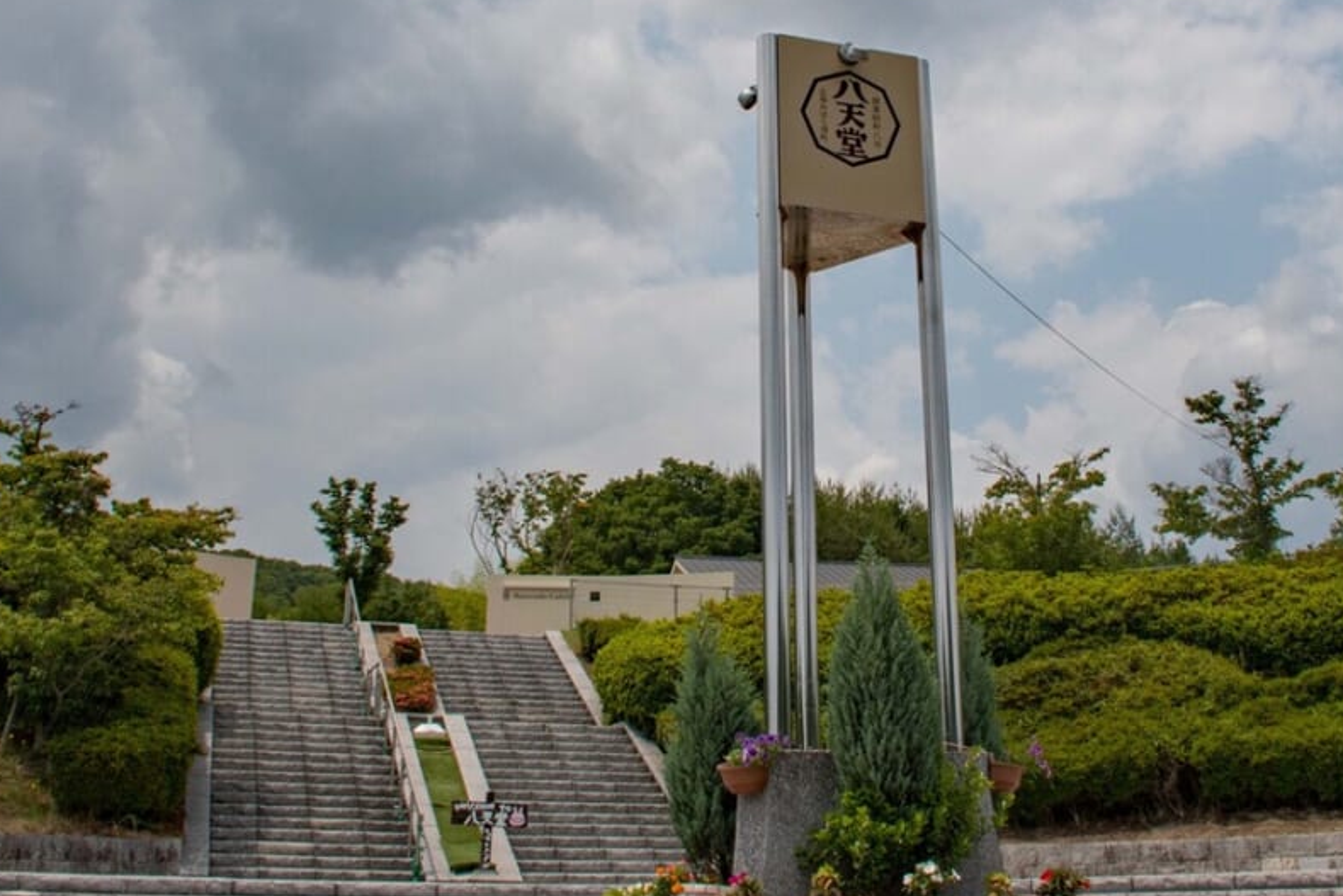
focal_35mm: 41
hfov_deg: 47.2
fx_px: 1530
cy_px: 277
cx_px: 777
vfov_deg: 32.3
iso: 400
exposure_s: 1/800
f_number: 14
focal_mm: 18
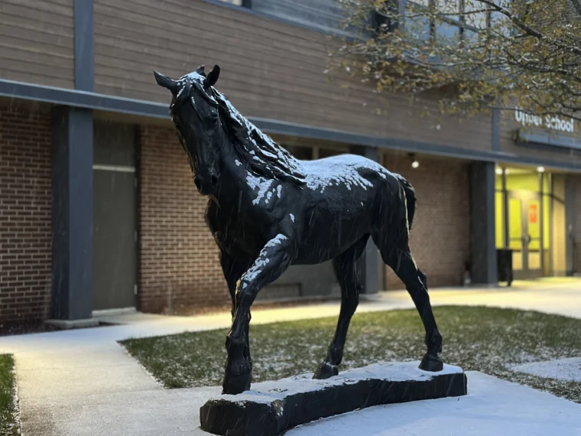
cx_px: 290
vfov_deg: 30.3
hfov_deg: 39.7
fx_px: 806
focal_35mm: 48
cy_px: 218
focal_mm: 6.86
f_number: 1.78
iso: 800
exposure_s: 1/30
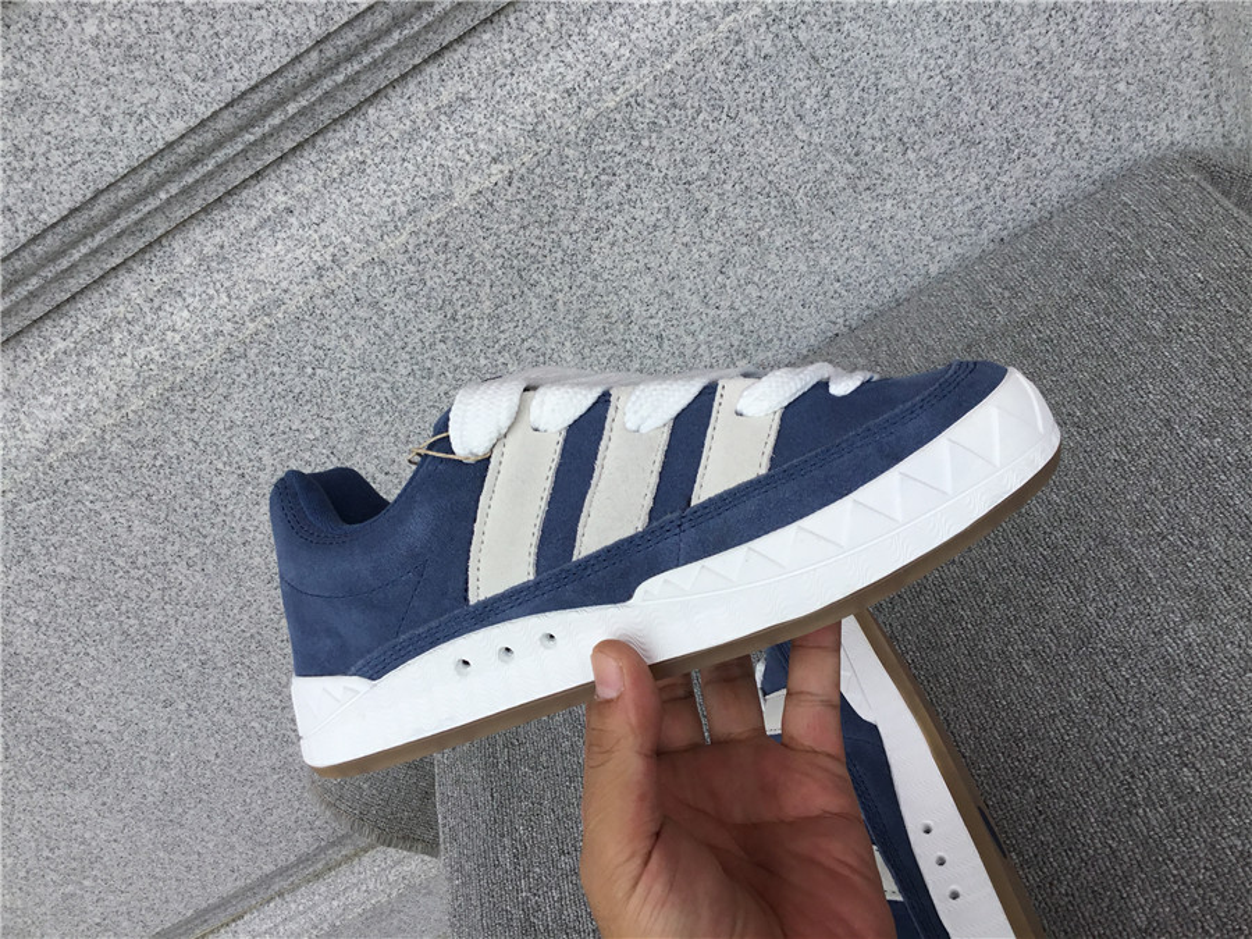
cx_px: 626
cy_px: 470
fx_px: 1121
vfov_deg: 45.4
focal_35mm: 31
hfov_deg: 58.4
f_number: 2.4
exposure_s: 1/405
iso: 25
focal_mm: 3.3
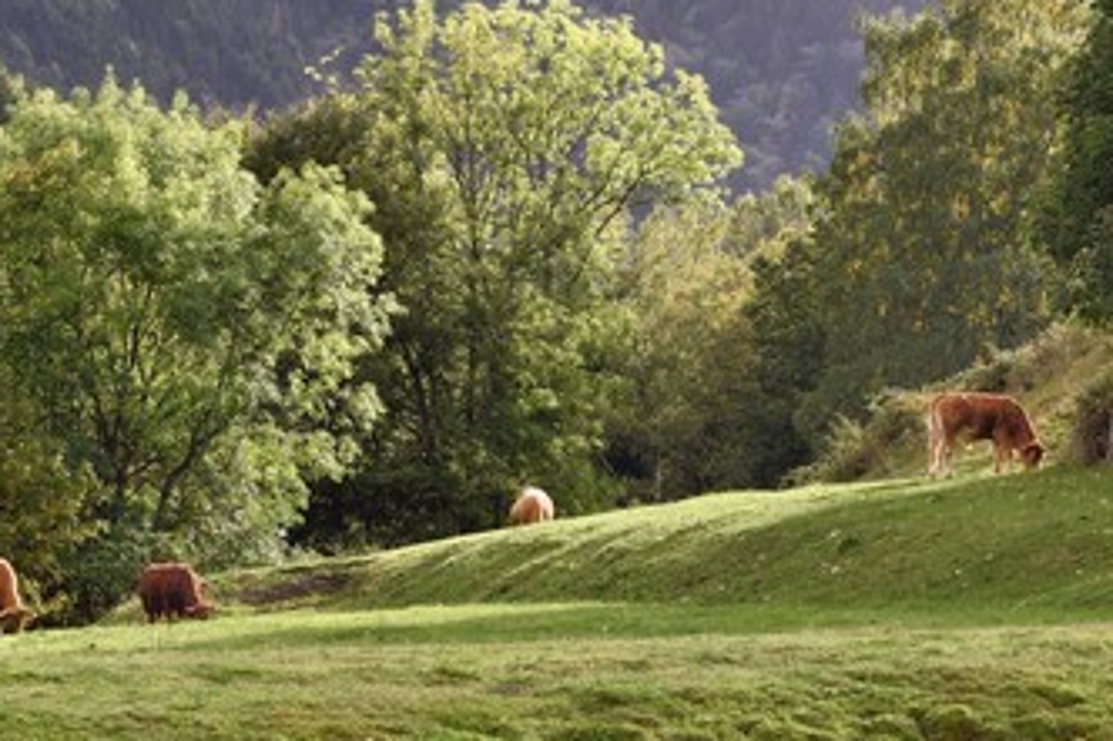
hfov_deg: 9.8
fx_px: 6458
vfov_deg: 6.6
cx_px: 493
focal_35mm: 209
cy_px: 355
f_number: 20
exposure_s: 1/125
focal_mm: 165
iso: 800
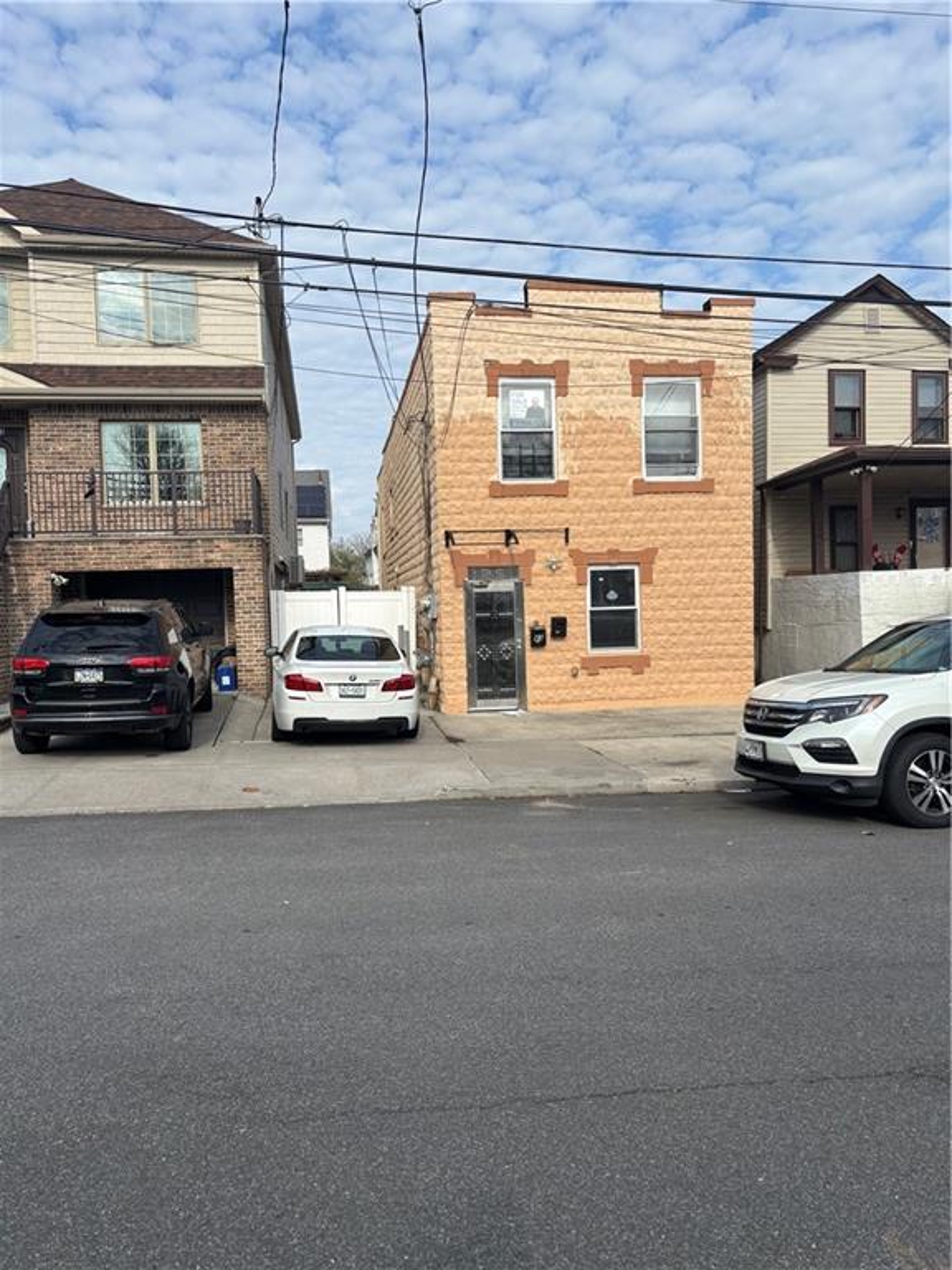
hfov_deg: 53.1
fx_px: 953
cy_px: 635
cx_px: 476
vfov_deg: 67.3
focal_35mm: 26
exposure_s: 1/3413
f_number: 1.6
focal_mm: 5.96
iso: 50
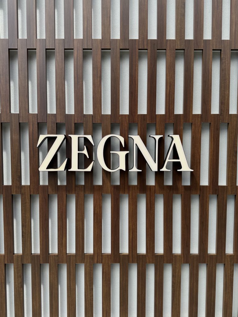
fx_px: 220
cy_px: 158
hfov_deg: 56.8
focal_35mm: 24
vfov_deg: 71.6
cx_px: 119
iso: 80
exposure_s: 1/1517
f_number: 1.78
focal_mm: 6.86
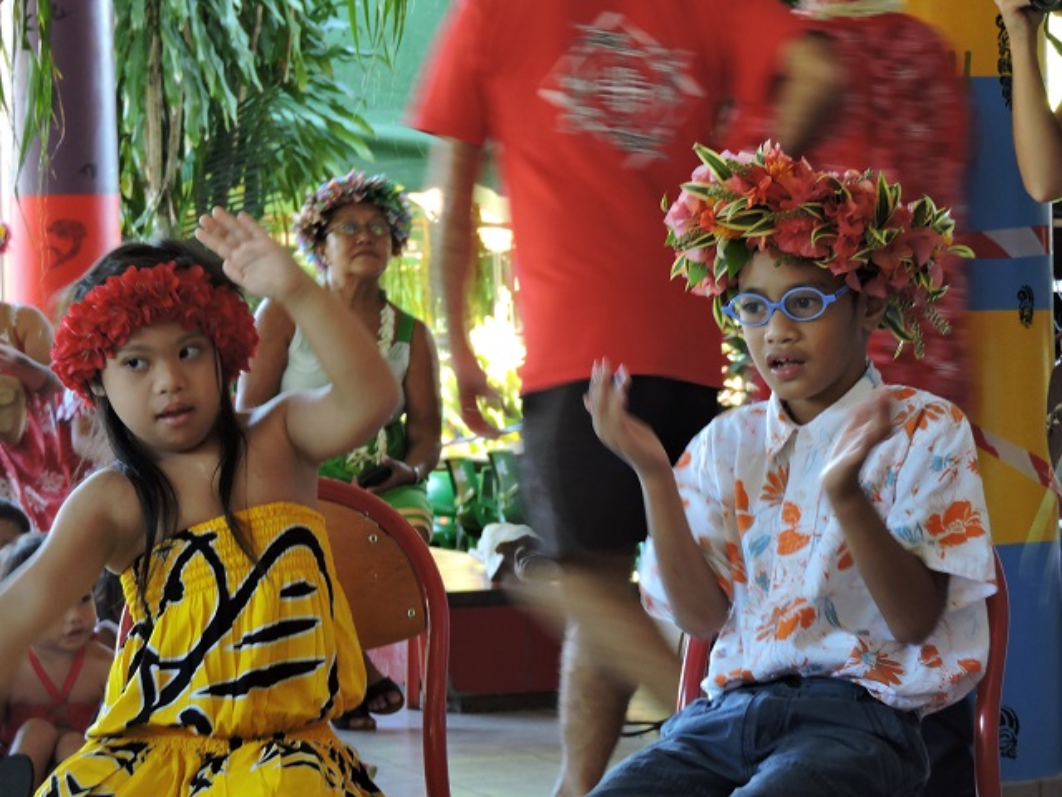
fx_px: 4142
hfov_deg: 14.6
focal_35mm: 135
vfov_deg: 11.0
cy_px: 398
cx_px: 531
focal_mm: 24.2
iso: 400
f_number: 5
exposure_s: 1/15
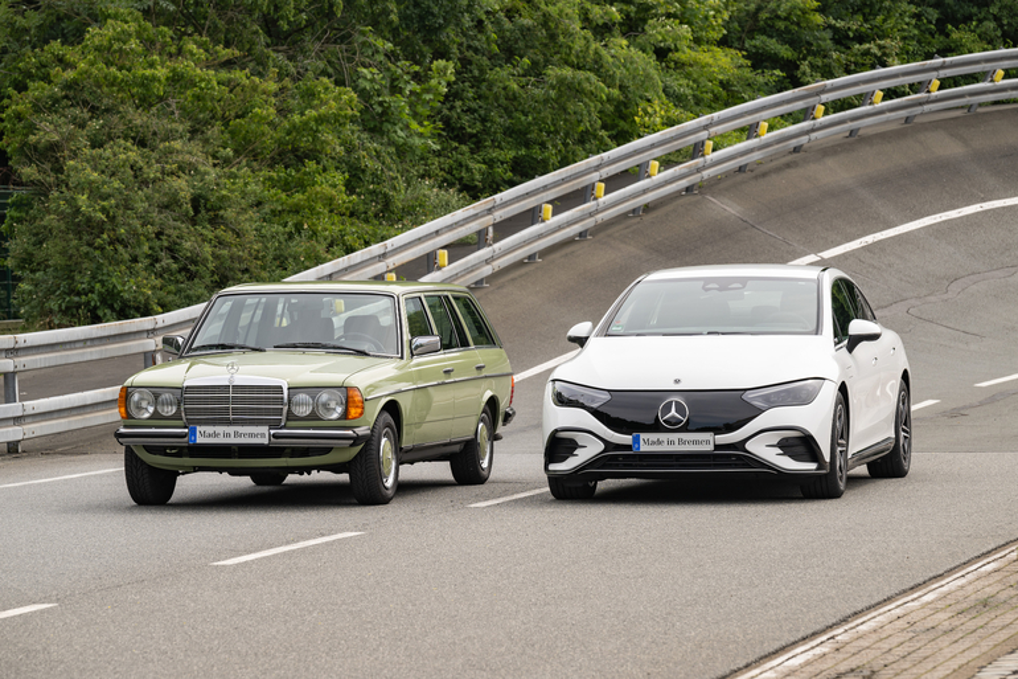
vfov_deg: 7.2
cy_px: 340
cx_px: 509
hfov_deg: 10.8
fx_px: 5371
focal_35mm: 190
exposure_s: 1/250
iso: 160
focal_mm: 190
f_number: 8
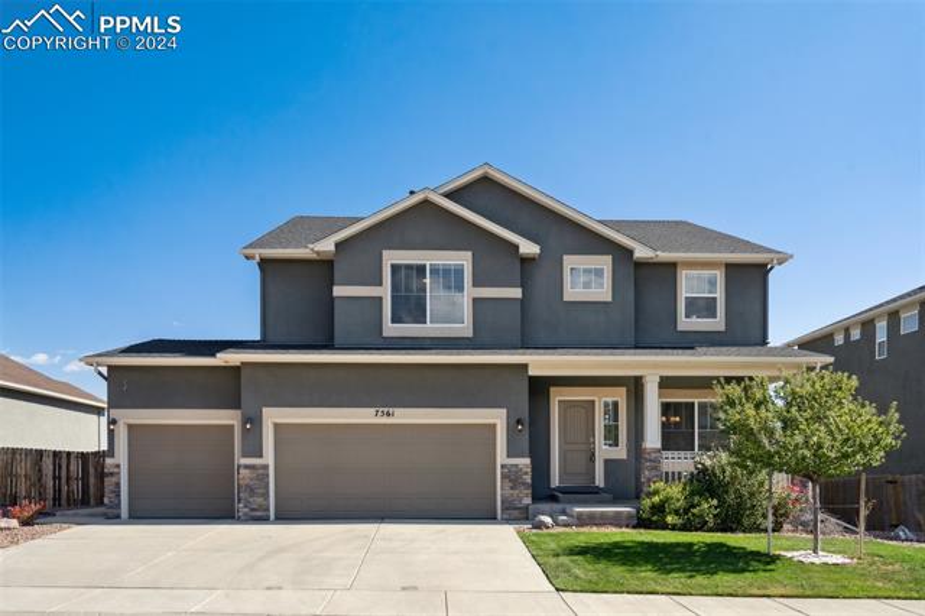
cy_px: 308
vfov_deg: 44.9
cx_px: 462
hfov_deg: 63.7
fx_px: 745
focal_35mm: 29
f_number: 7.1
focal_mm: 29
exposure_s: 1/800
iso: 500
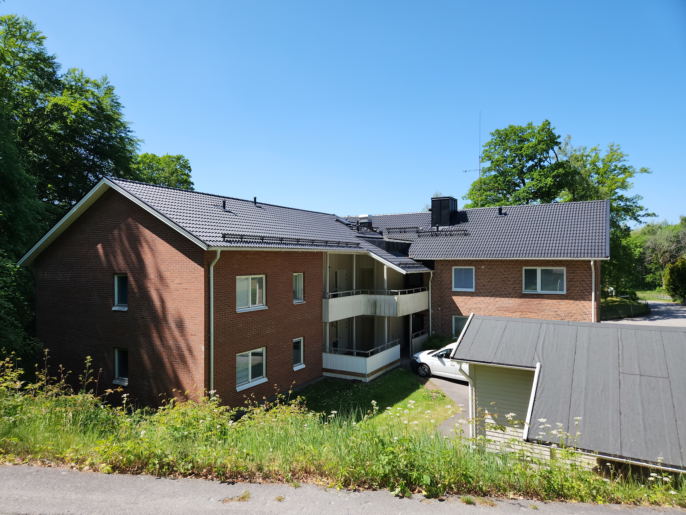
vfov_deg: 58.9
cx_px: 343
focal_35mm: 23
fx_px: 456
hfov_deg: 73.9
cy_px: 258
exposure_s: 1/836
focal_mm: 5.4
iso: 20
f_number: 1.8
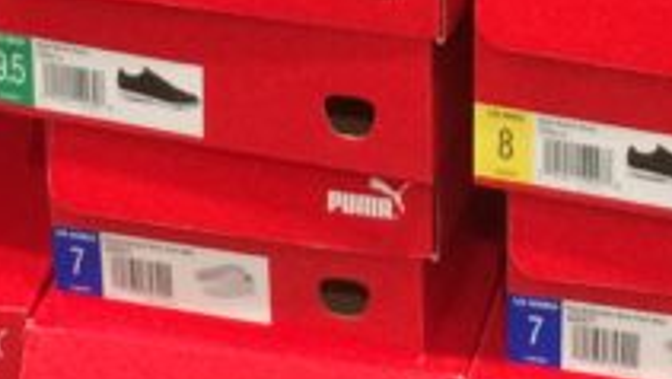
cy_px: -519
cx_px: 433
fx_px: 2728
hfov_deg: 14.0
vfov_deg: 7.4
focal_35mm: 153
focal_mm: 4.15
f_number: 2.2
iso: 160
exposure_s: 1/30
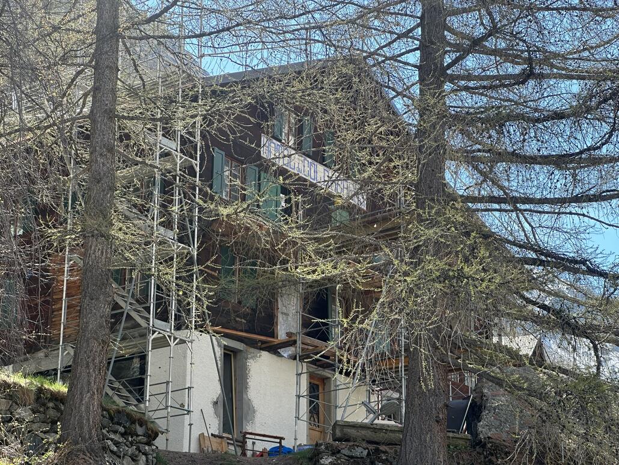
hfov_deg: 25.3
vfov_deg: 19.1
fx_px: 1377
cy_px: 232
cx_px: 310
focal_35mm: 77
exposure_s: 1/185
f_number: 2.8
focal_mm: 9
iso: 32
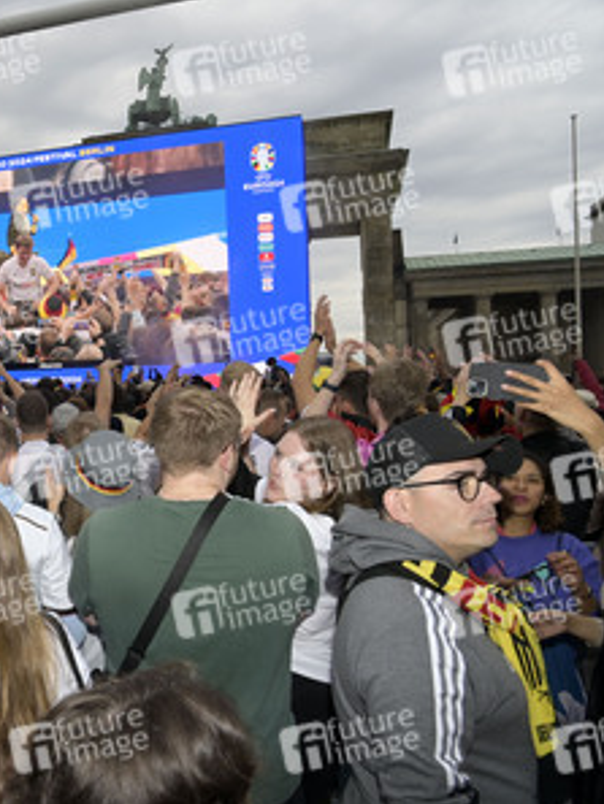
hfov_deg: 36.8
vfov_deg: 52.6
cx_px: 7
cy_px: 403
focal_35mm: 35
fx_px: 814
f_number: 9
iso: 1250
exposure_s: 1/250
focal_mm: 24
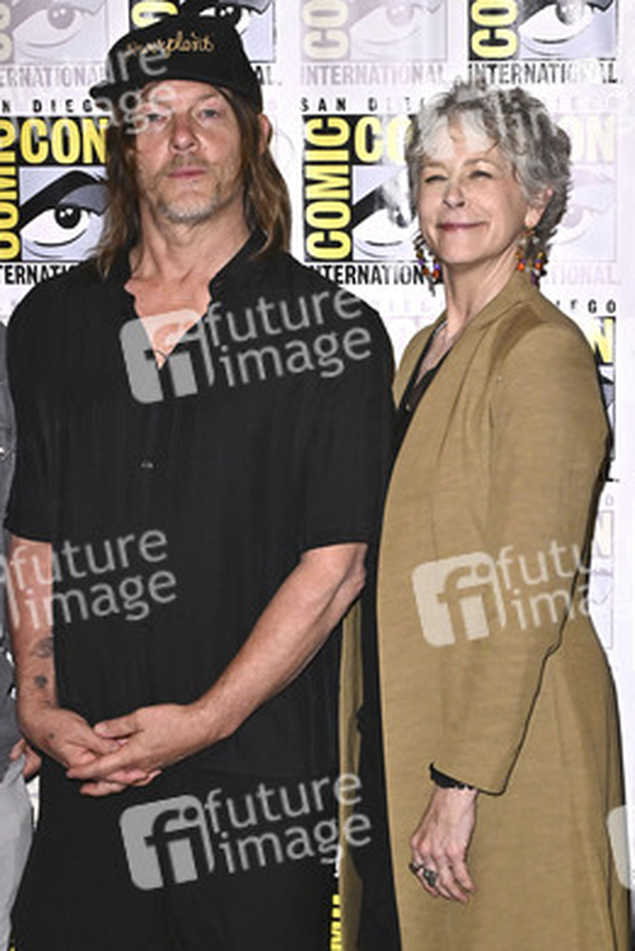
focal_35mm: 47
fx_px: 1242
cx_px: 316
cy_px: 467
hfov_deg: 28.7
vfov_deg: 41.9
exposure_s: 1/320
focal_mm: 46
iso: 1600
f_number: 4.5
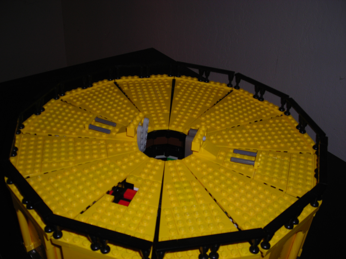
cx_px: 173
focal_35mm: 38
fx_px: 380
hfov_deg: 49.0
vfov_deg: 37.7
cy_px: 130
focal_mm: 6.3
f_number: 3.2
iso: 50
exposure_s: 1/60.1
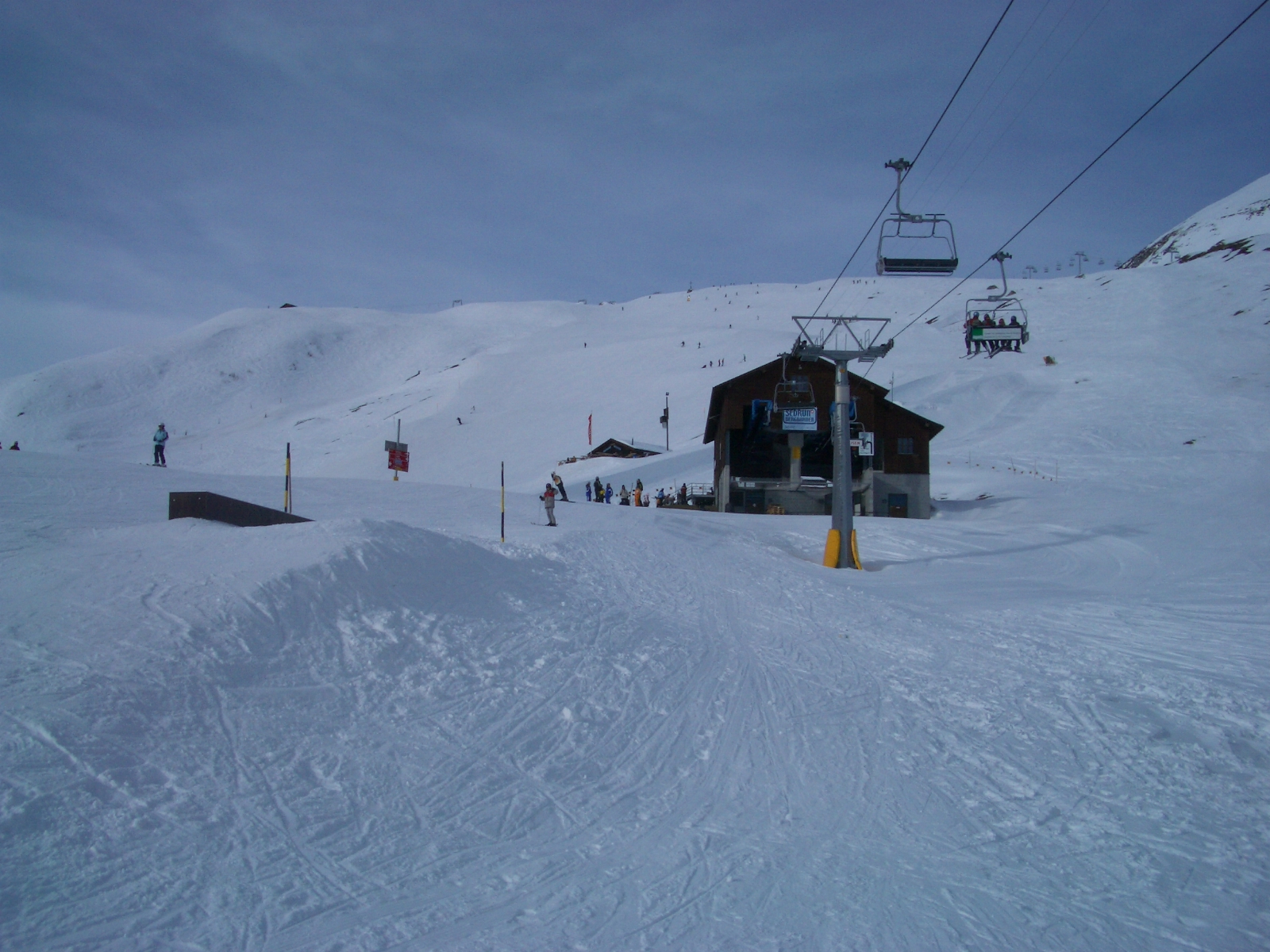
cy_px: 476
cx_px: 635
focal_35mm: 35
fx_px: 1284
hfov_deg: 52.6
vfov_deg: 40.7
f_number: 4.3
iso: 50
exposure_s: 1/2000
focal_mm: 5.8
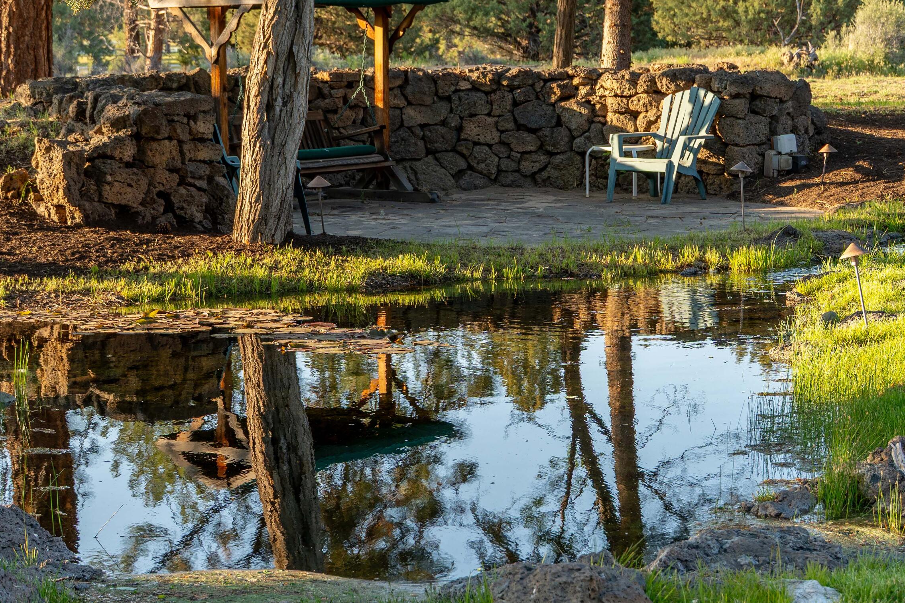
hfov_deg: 7.8
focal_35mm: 263
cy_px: 253
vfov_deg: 5.2
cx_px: 466
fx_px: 6611
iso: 200
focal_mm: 133
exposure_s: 1/80
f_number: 7.1
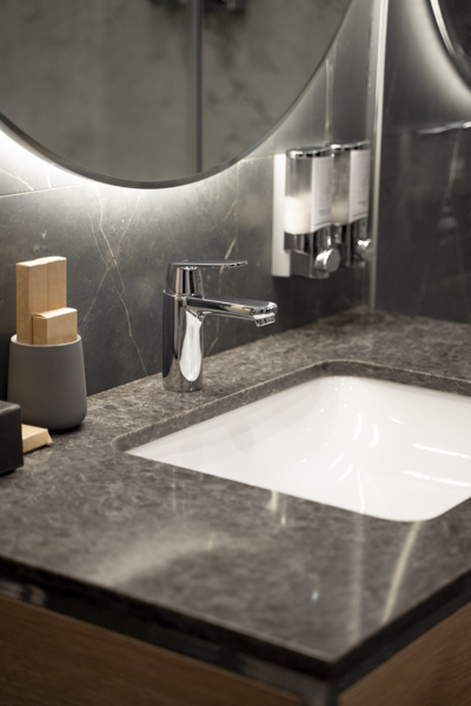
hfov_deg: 18.2
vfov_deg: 27.0
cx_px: 236
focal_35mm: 75
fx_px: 1472
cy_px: 353
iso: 1250
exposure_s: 1/160
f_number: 2.8
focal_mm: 75
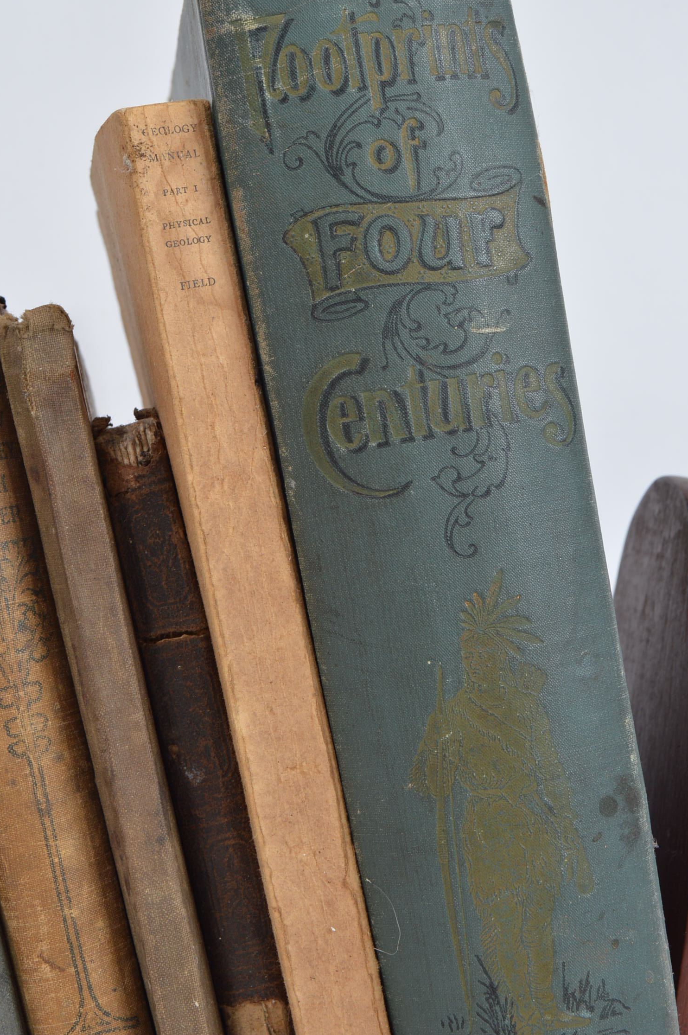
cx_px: 290
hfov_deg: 21.6
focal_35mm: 63
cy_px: 598
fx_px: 1800
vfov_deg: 32.0
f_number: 9
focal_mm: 31
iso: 100
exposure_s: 1/80
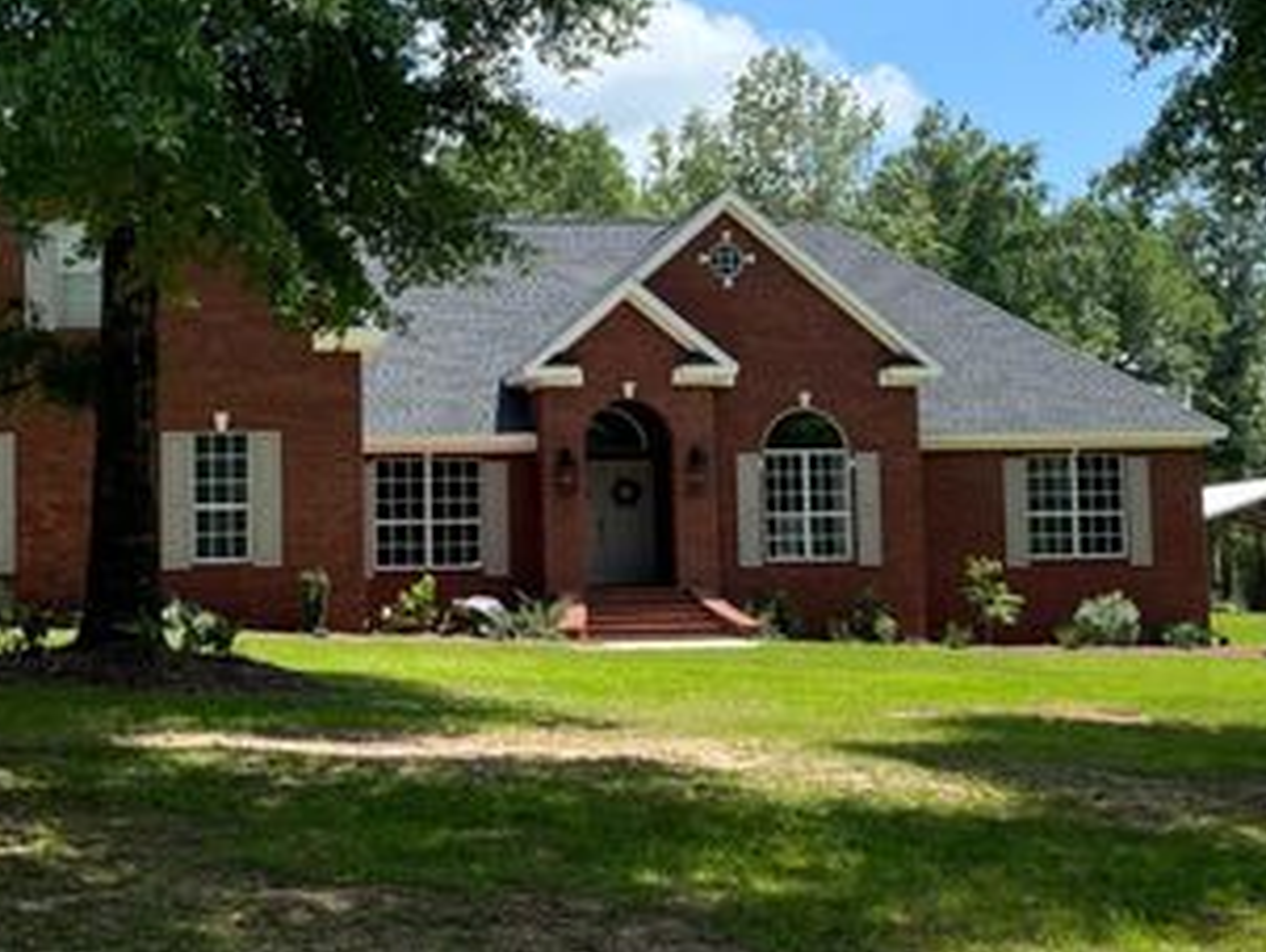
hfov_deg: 43.8
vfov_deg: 32.6
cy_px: 178
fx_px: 1574
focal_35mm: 43
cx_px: 579
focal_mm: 5.1
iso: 50
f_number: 1.6
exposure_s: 1/1805
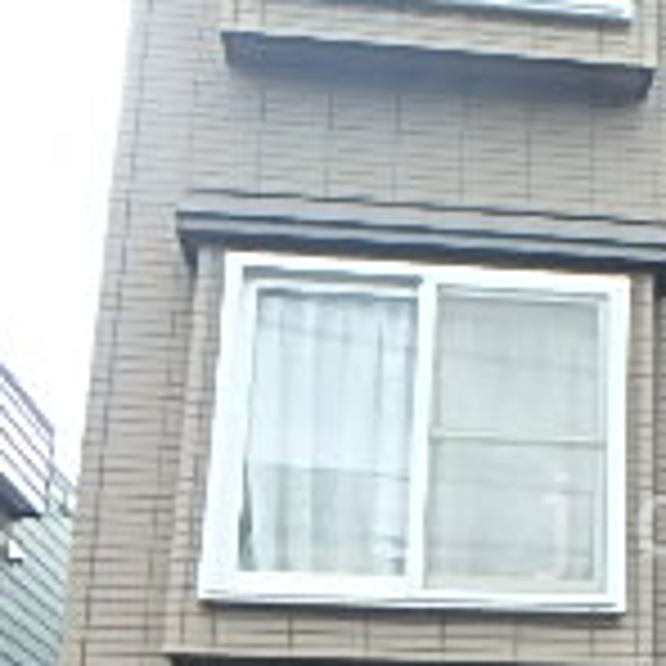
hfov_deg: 20.0
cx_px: 842
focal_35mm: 80
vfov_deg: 21.4
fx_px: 1741
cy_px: 526
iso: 125
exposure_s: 1/160
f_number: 3.5
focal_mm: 3.7
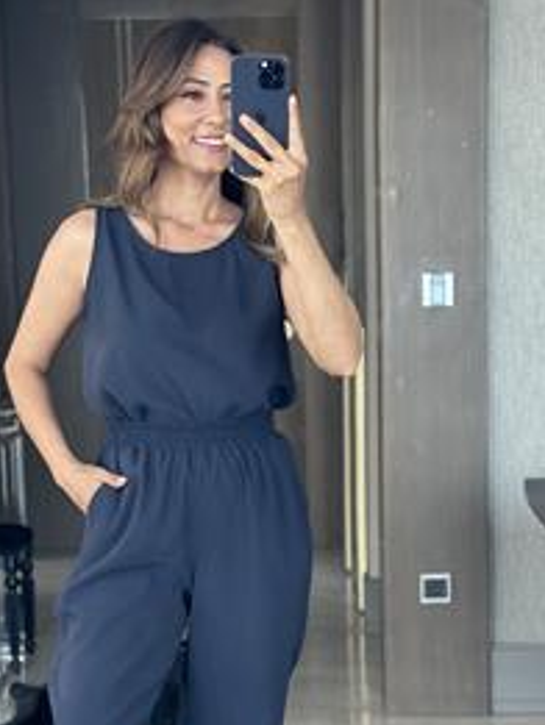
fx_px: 1951
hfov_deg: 15.9
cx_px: 189
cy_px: 564
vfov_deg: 20.9
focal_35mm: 93
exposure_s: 1/89
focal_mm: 6.86
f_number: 1.78
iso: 125
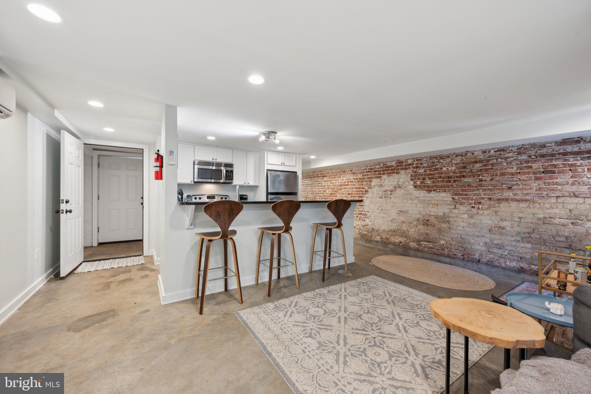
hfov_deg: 104.3
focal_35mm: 14
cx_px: 296
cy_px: 197
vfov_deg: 81.2
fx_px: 230
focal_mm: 14
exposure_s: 1/3.33
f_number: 7.1
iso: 100
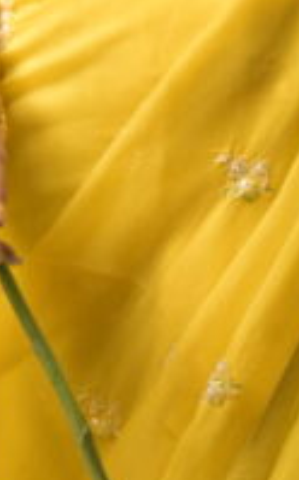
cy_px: -193
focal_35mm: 323
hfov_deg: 4.1
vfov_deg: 6.4
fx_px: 4220
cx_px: 275
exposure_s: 1/500
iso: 400
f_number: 7.1
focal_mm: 70
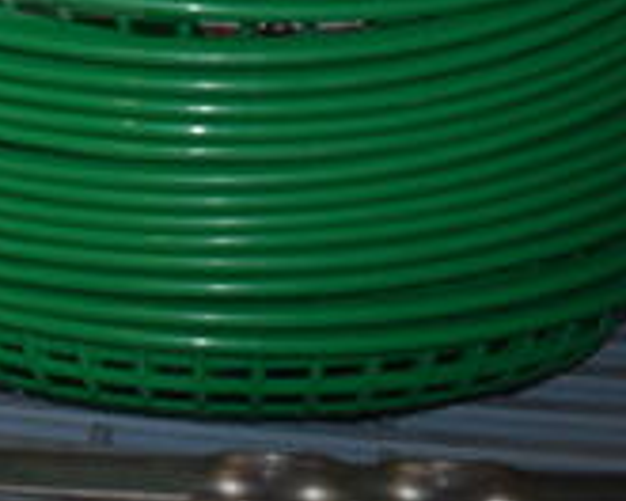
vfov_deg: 14.1
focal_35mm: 104
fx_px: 1927
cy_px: -182
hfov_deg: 16.9
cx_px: -277
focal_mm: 20
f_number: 3.5
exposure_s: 1/160
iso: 250
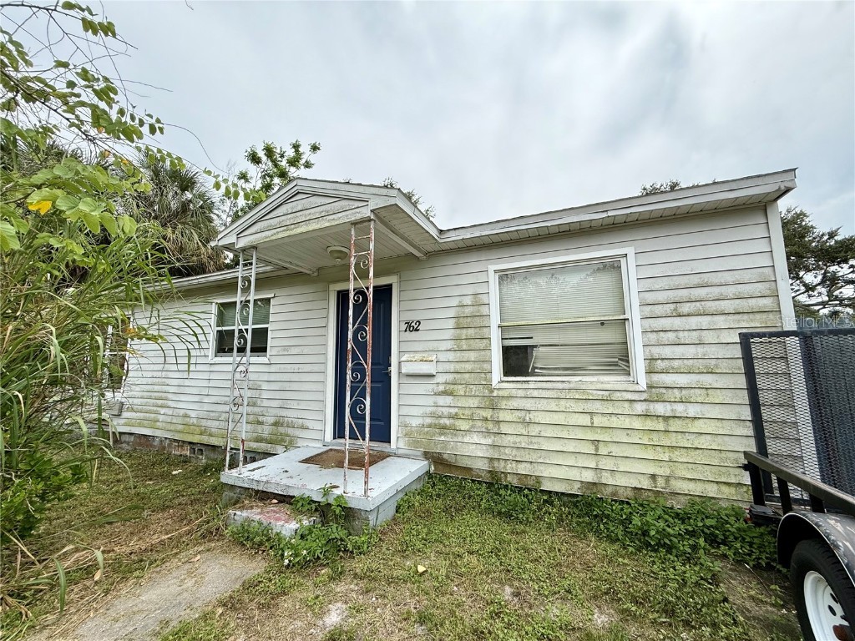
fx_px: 346
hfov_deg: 102.1
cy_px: 320
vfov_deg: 85.7
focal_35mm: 14
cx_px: 428
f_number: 2.2
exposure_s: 1/1698
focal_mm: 2.22
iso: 64
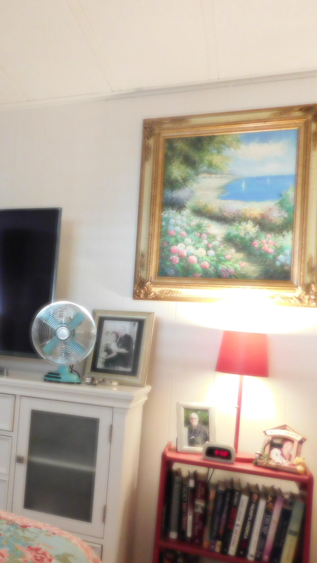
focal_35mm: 38
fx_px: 568
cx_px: -45
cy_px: 303
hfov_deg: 28.0
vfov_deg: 52.7
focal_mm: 4
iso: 400
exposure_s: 1/25
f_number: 3
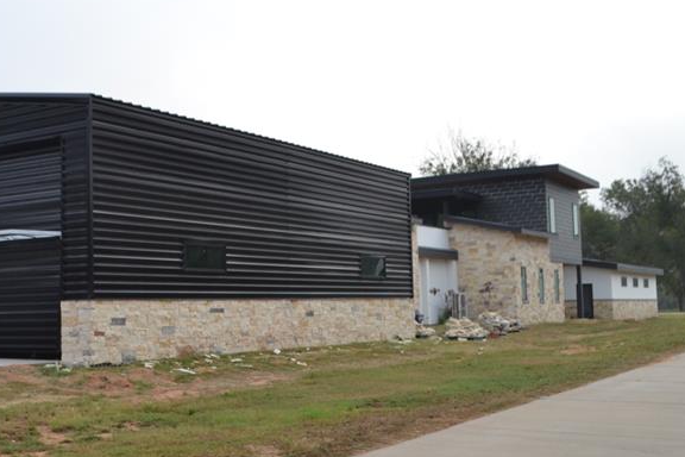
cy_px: 199
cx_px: 178
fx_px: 913
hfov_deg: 40.1
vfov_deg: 28.0
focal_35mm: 48
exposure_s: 1/125
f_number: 5.6
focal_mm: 18
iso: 100
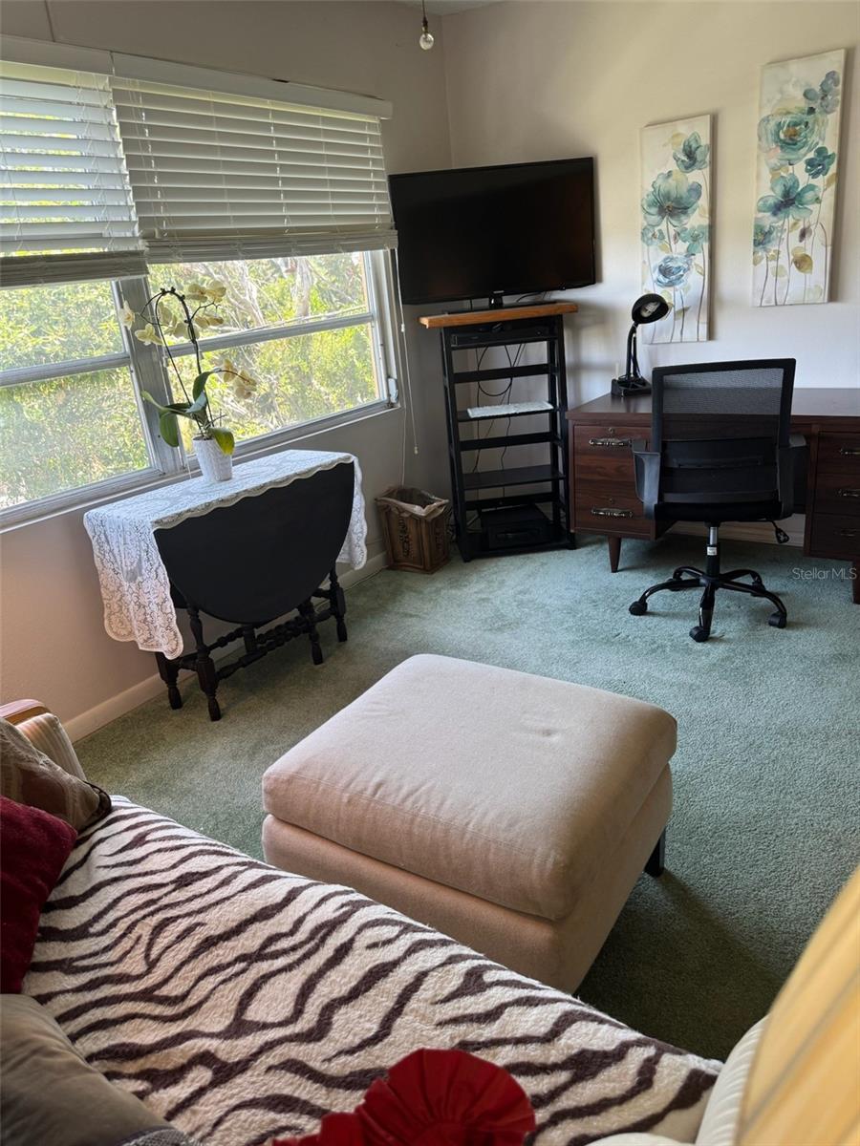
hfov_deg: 56.8
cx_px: 430
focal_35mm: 24
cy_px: 573
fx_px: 795
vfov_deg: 71.6
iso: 100
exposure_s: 1/120
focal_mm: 6.76
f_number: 1.78
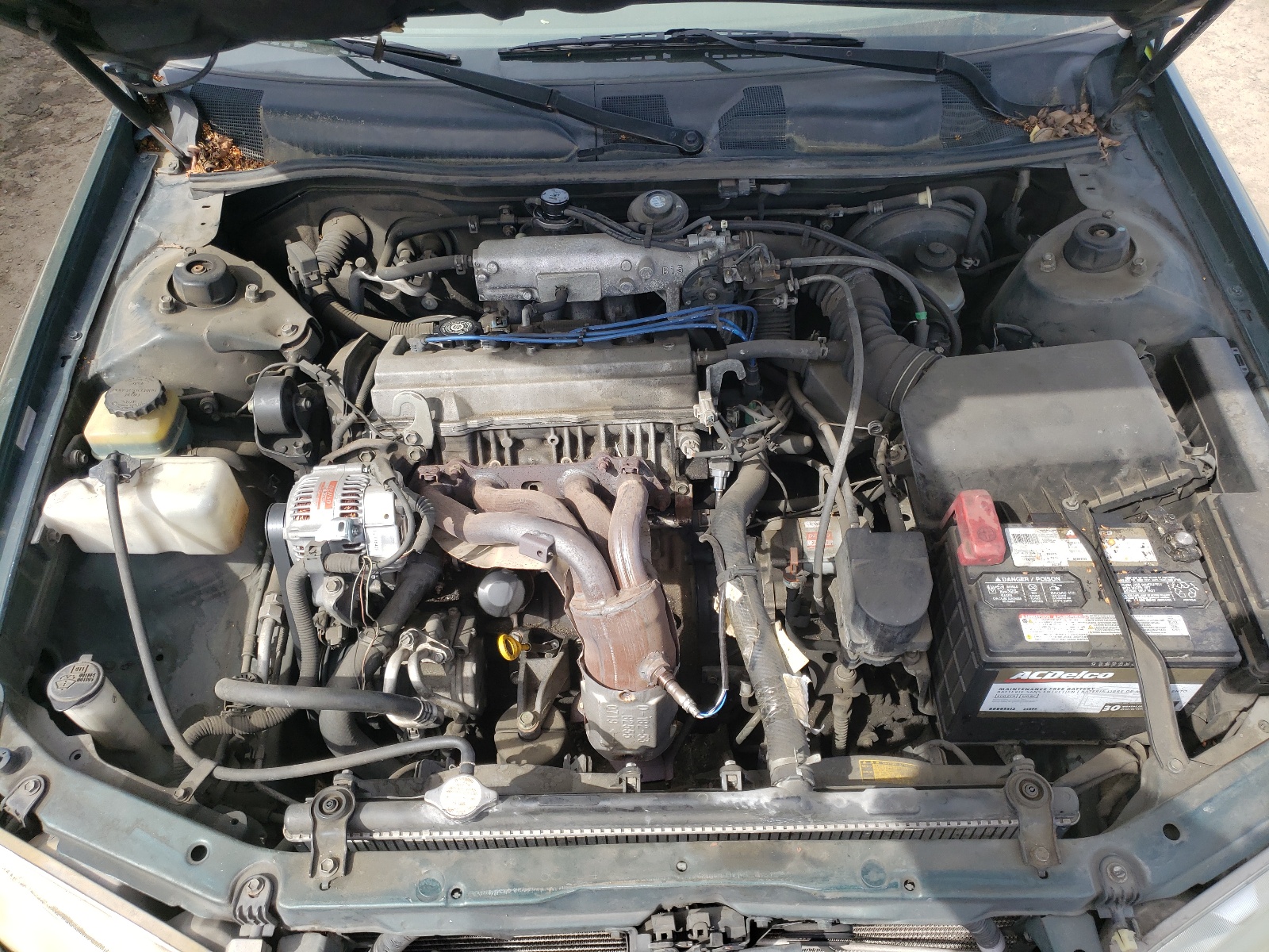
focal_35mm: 26
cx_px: 634
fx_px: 953
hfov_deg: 67.3
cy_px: 476
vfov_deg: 53.1
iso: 50
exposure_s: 1/769
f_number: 1.5
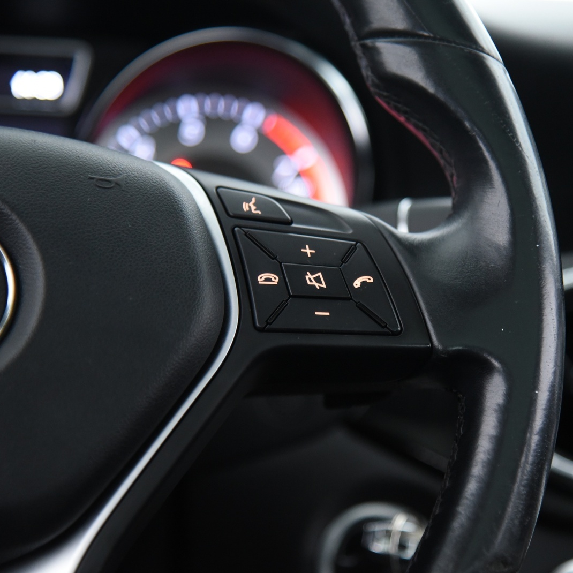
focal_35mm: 126
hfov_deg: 13.8
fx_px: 2360
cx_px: 352
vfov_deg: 13.8
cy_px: 285
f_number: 4
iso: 4000
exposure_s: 1/20
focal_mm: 98
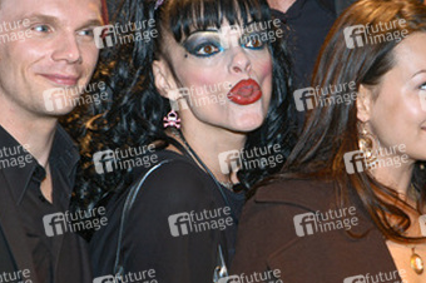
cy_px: 128
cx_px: 217
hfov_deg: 12.6
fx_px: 1927
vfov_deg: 8.4
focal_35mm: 163
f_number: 6.3
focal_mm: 82
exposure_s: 1/60
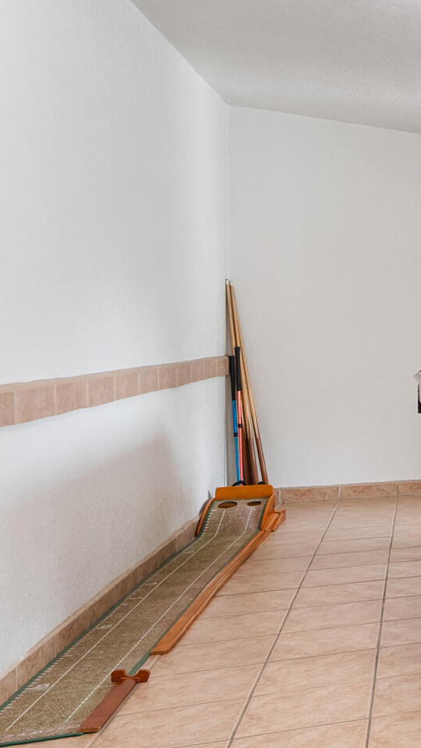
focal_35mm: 47
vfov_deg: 43.7
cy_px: 339
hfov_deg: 16.7
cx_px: 908
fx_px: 933
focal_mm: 17
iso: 160
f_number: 8
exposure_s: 1/2.5
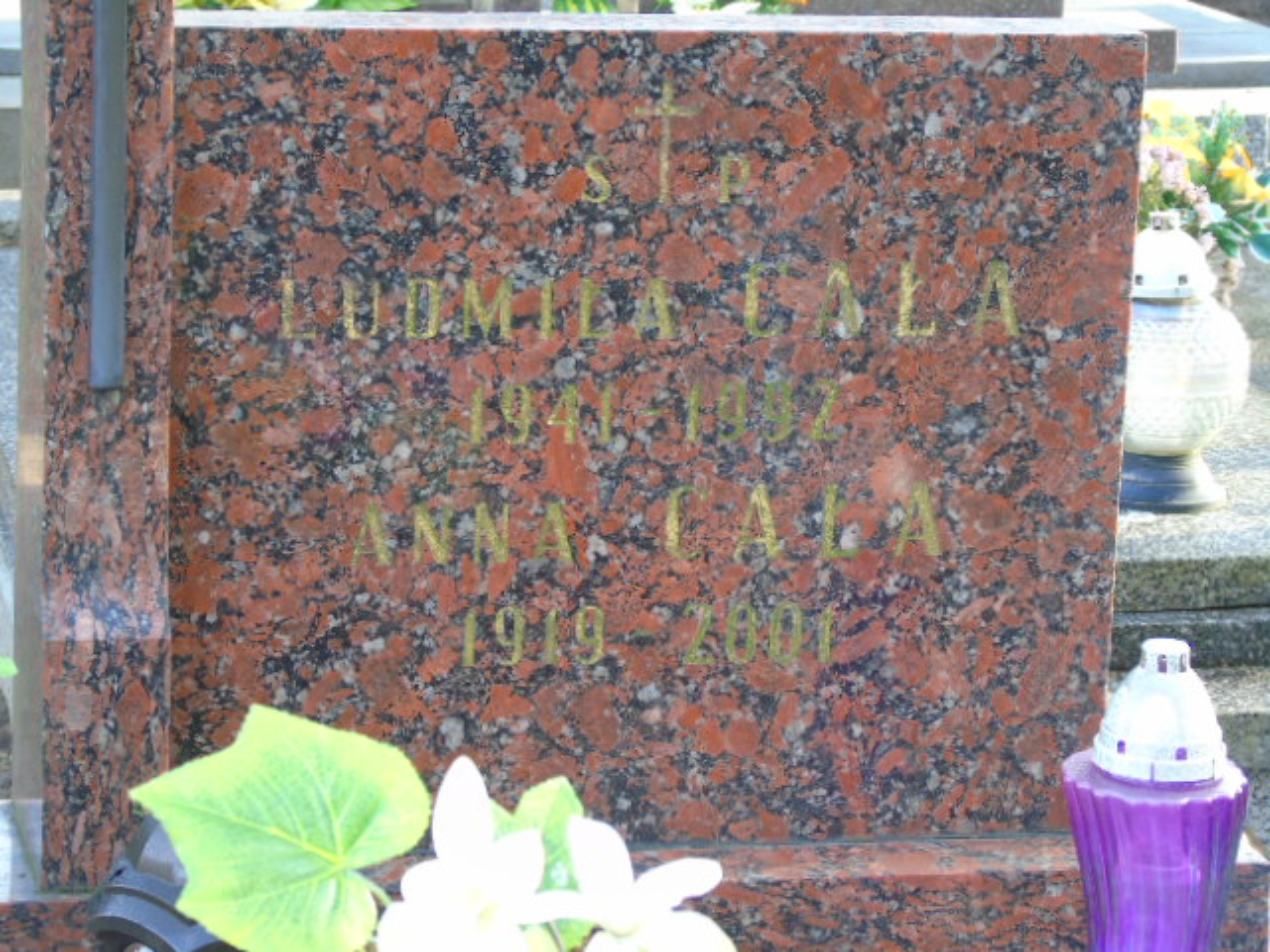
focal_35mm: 124
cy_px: 476
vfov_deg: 12.0
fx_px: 4549
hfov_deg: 15.9
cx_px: 635
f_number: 4.6
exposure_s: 1/30
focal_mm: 22
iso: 200
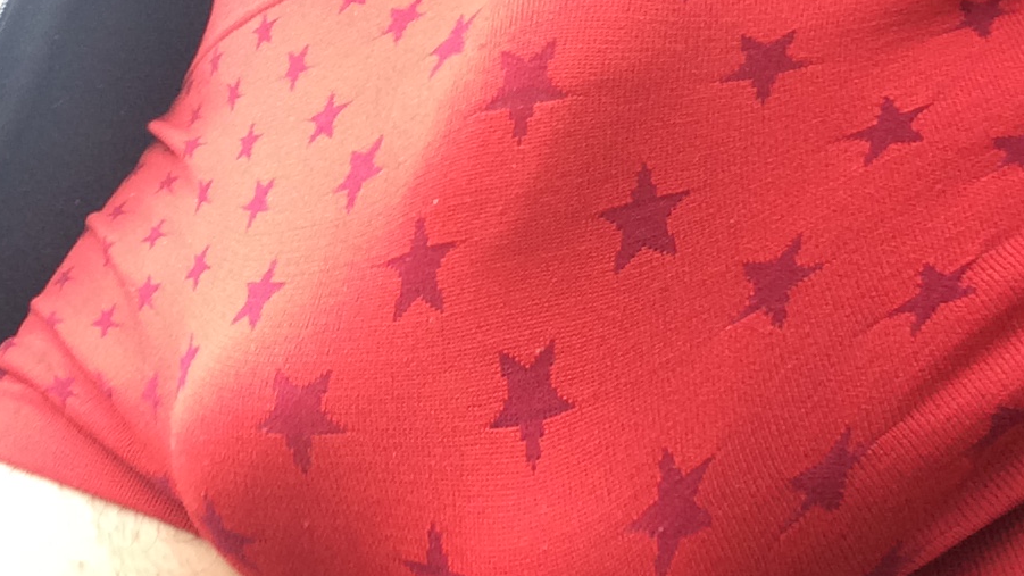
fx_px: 1303
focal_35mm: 48
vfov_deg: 24.8
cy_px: 178
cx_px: 402
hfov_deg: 42.7
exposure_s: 1/30
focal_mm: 2.15
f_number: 2.4
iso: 80
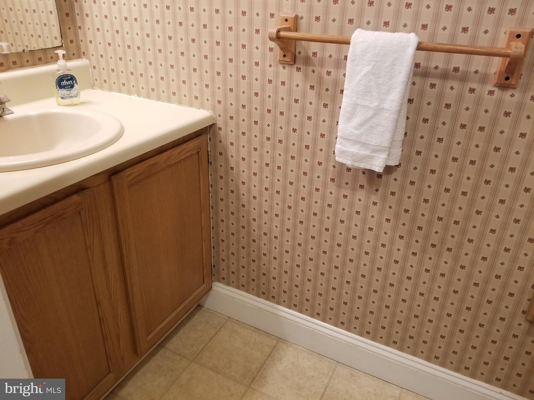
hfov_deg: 67.3
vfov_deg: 53.1
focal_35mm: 26
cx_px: 267
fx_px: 401
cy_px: 200
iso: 250
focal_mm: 4.3
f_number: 1.7
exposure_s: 1/24
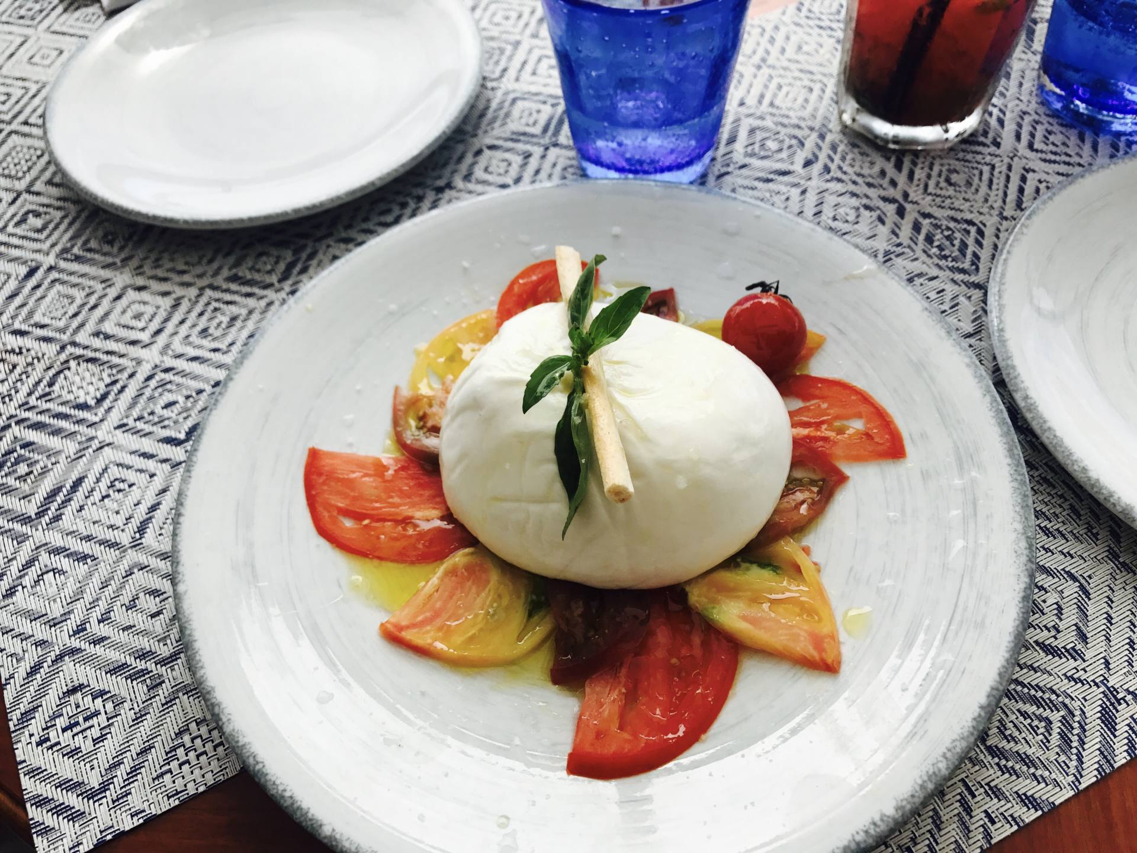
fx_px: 920
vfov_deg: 49.7
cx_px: 568
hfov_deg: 63.4
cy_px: 426
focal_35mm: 28
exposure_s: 1/1451
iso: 20
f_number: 1.8
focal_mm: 3.99
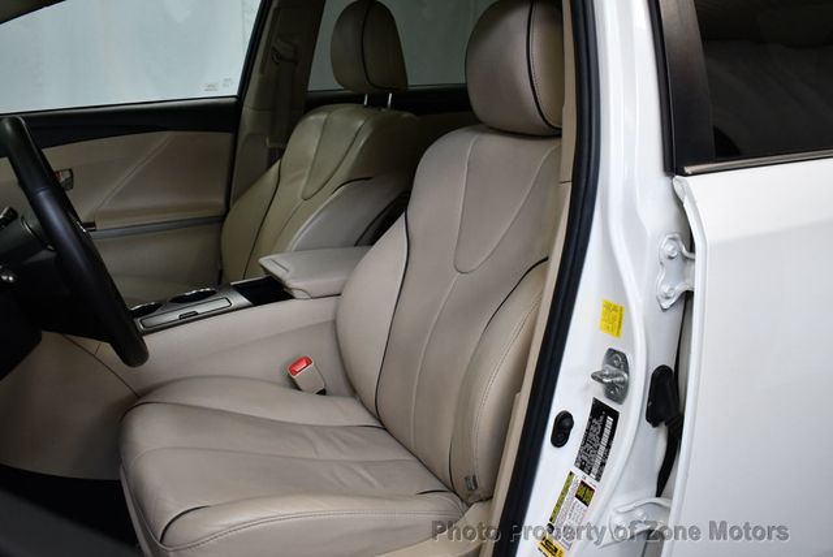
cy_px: 278
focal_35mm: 36
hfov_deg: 53.1
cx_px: 416
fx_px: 834
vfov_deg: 36.9
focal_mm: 18
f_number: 3.5
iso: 800
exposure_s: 1/200
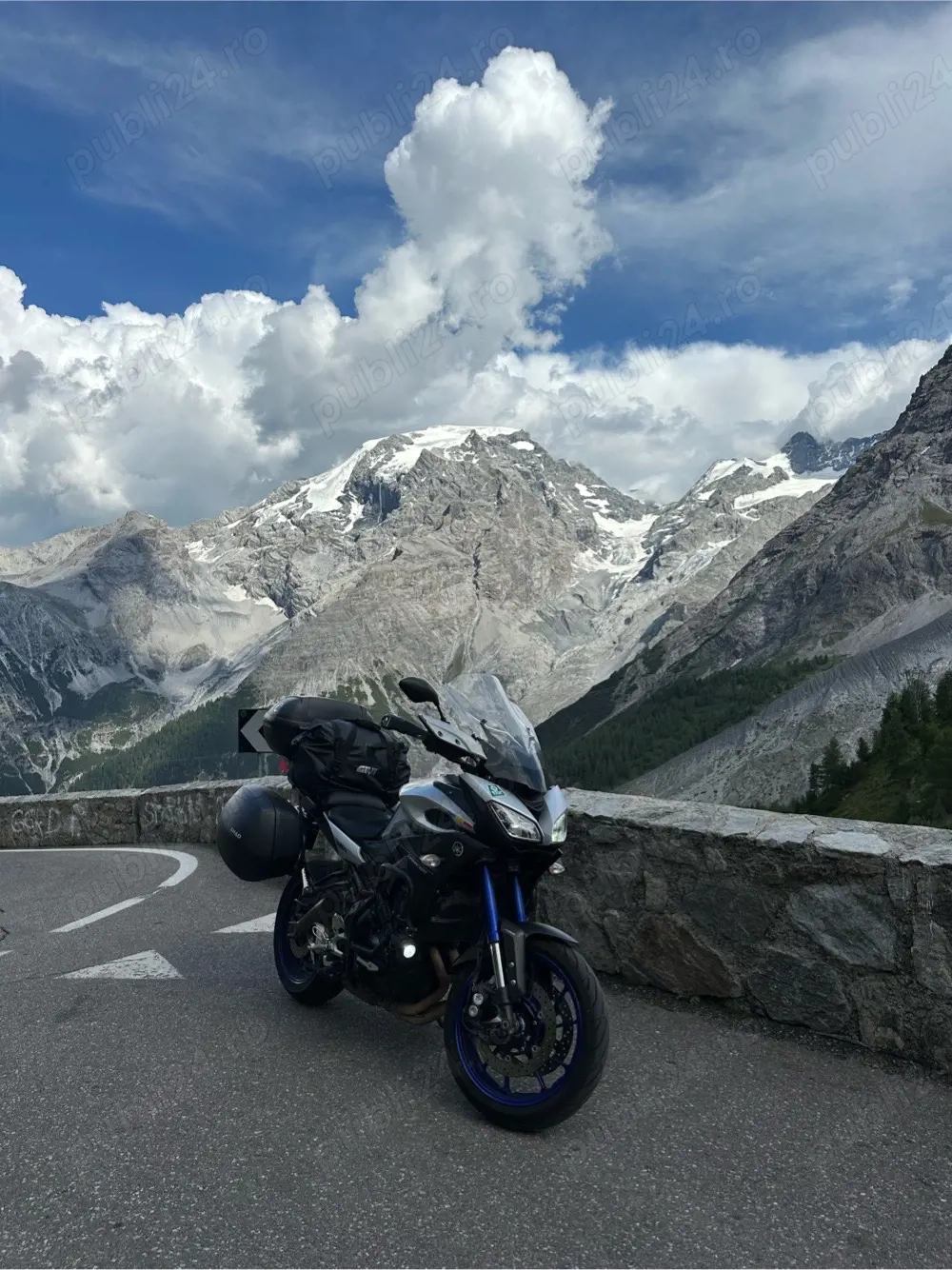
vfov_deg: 71.6
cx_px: 476
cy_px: 635
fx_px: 880
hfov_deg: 56.8
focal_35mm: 24
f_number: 1.78
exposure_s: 1/6623
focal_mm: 6.86
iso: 80
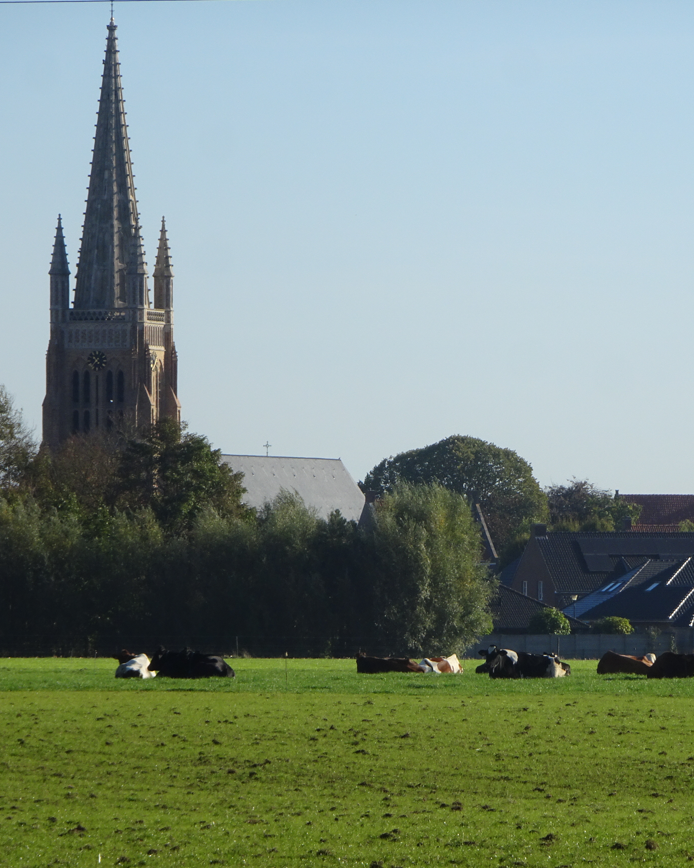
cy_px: 429
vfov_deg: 5.5
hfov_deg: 4.4
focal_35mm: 353
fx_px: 9064
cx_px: 581
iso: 80
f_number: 6.3
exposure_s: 1/400
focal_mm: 43.45
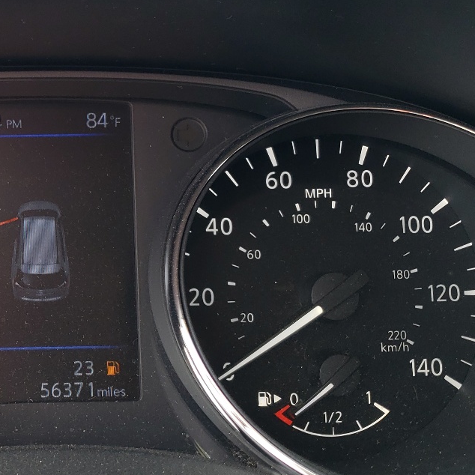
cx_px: 33
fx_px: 900
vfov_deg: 29.6
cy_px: 238
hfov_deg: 28.2
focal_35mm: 58
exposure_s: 1/125
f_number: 1.5
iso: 50
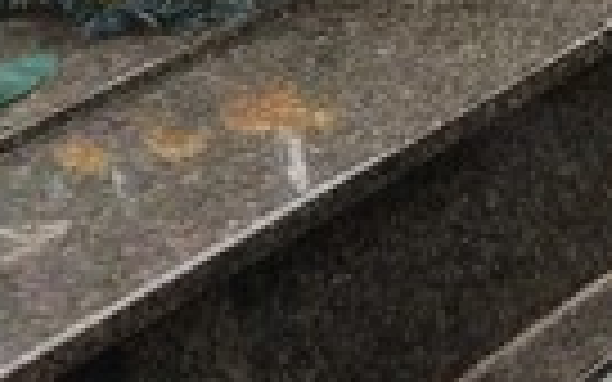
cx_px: 1112
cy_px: 346
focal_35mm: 165
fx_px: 2752
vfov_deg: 7.9
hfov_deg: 11.7
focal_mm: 4.12
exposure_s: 1/502
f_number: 2.4
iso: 50
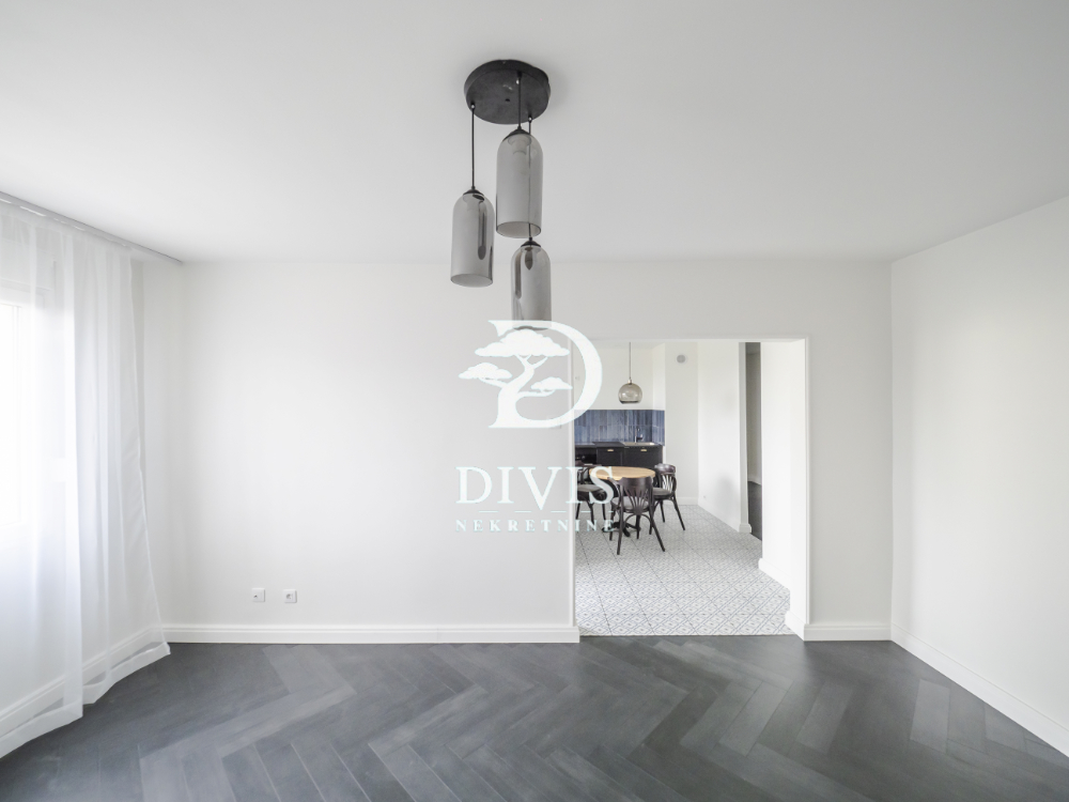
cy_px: 401
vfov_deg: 85.7
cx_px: 534
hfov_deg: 102.1
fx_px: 432
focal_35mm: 14
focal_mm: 7
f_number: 4
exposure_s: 1/40
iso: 400
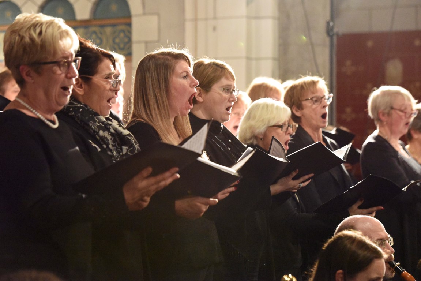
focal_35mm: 122
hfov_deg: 16.8
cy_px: 140
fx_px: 1427
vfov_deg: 11.2
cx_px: 210
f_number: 4
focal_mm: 122
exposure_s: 1/100
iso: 12800
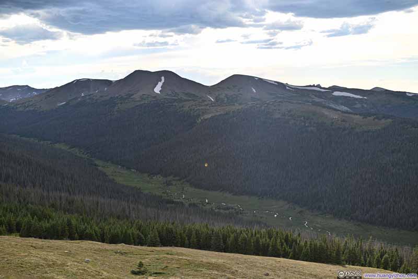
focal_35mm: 38
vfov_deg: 35.1
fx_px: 441
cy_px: 140
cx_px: 209
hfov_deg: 50.7
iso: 100
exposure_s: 1/500
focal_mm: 38
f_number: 4
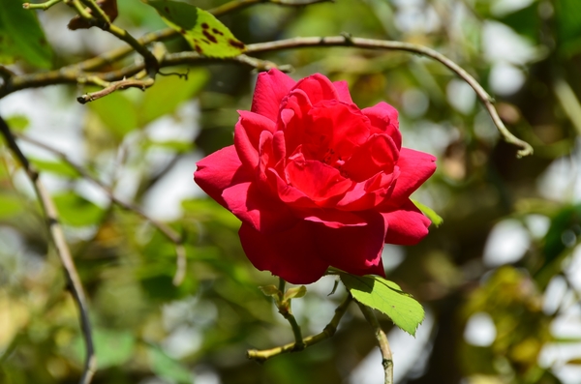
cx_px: 290
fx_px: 4830
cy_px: 192
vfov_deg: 4.6
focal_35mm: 300
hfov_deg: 6.9
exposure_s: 1/125
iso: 100
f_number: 11
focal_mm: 200
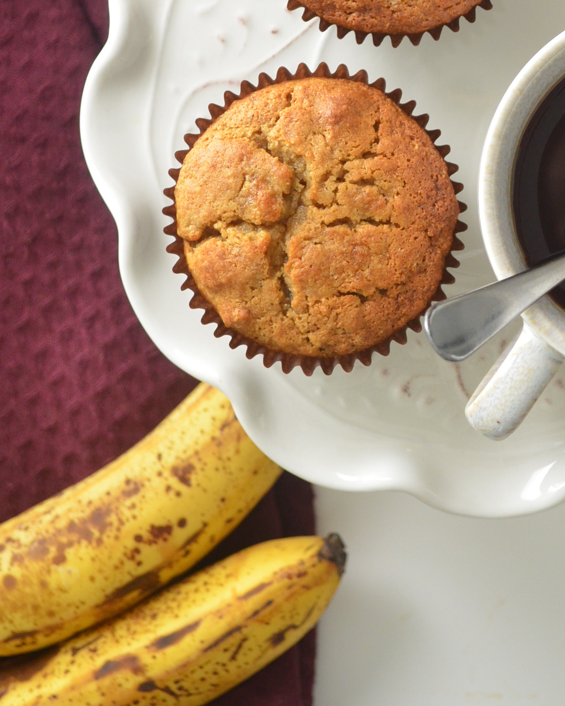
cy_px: 212
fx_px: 1943
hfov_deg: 16.5
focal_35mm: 93
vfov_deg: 20.5
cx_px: 394
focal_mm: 38
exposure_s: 1/30
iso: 1600
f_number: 5
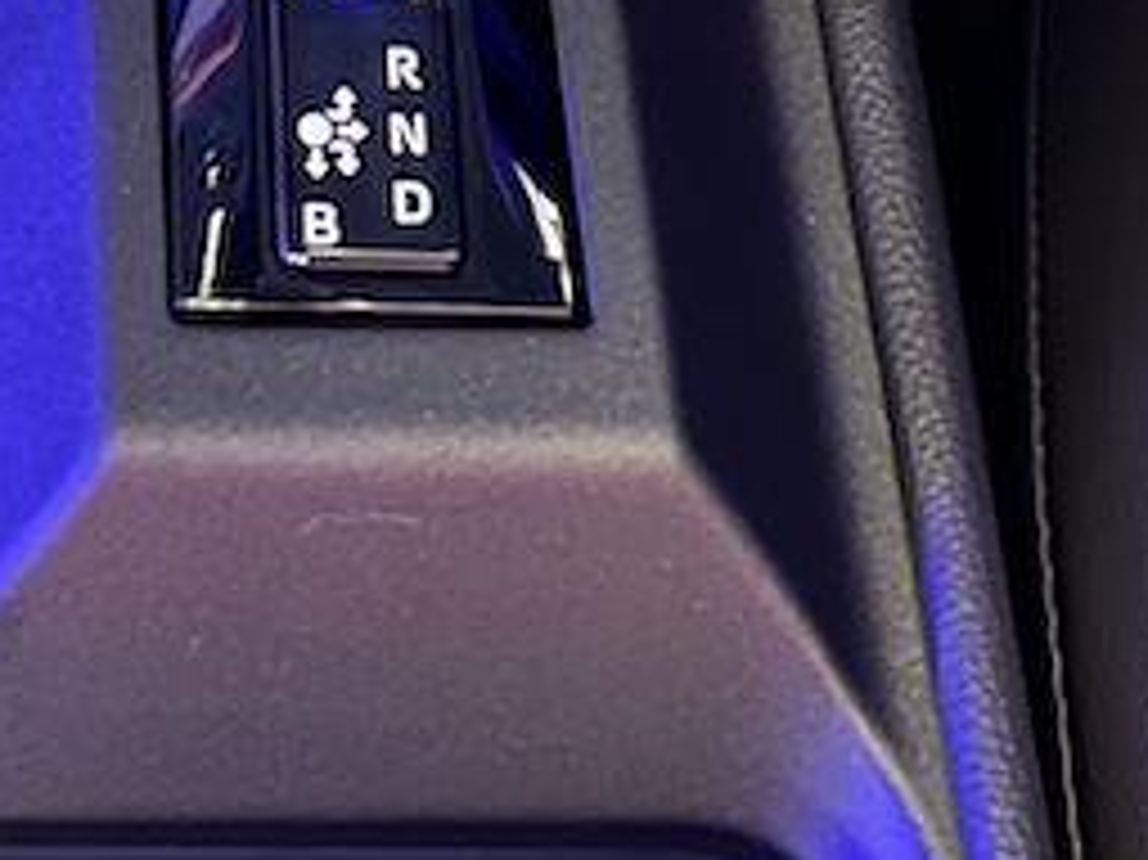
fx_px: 3381
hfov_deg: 18.7
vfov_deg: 13.3
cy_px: -603
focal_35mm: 102
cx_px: -32
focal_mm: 5.7
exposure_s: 1/9
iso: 1000
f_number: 1.5
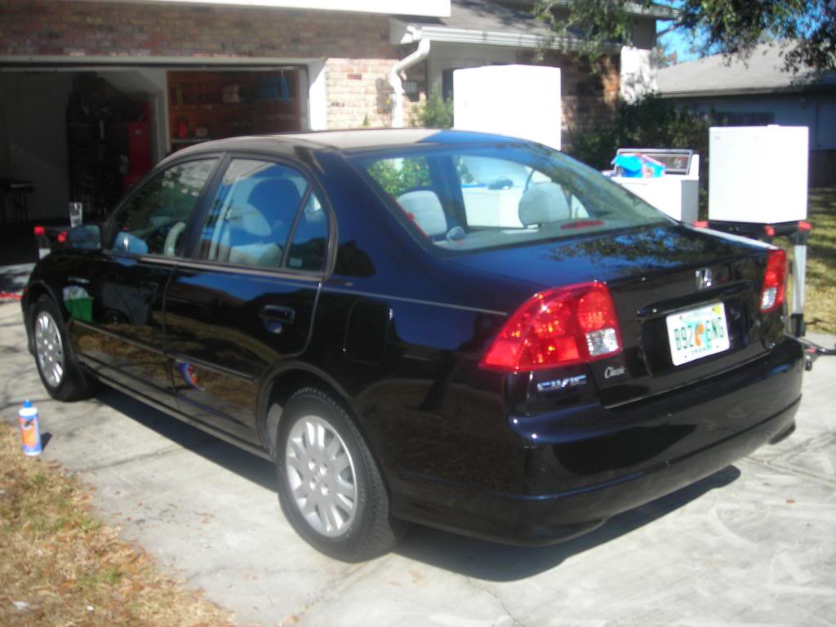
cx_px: 418
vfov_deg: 37.7
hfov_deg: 49.0
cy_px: 314
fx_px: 918
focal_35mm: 38
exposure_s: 1/382
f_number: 3.2
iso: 50
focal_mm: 6.3
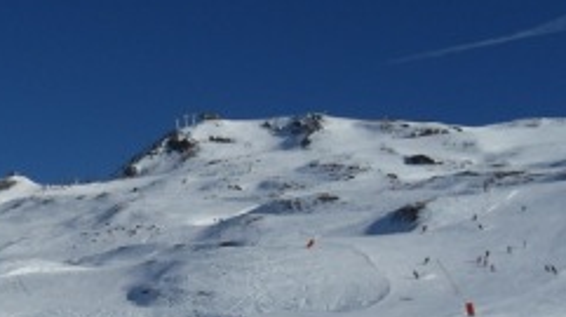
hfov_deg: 27.4
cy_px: 247
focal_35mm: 76
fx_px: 1139
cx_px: 117
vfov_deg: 15.7
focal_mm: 6.3
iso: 80
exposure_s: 1/750
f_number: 8.2
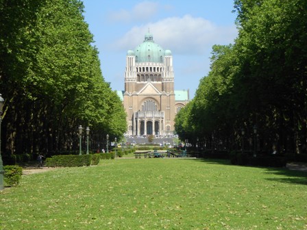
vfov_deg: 13.1
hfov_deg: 17.4
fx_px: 1002
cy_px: 115
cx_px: 154
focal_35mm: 113
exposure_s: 1/320
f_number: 6
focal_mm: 20.1
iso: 80
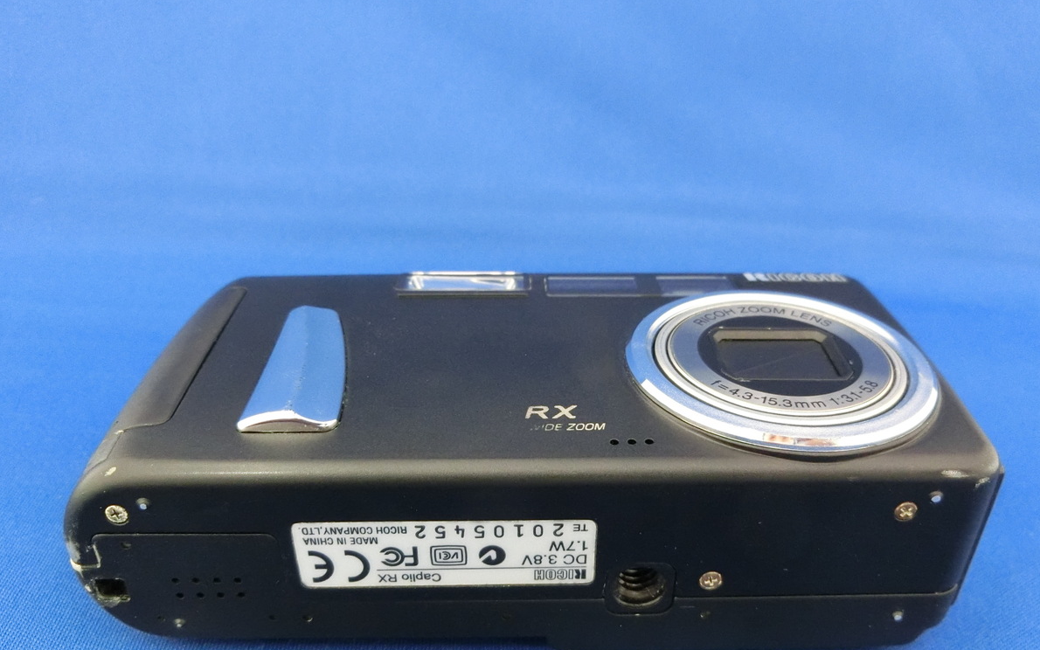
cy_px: 375
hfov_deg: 61.2
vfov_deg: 40.5
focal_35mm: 31
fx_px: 879
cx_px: 517
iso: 800
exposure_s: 1/30
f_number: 3.7
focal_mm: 5.2
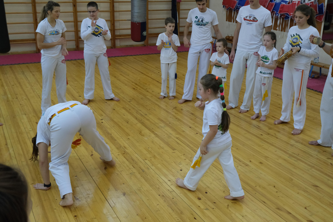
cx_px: 166
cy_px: 111
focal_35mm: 41
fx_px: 379
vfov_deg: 32.6
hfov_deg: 47.4
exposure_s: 1/320
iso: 3200
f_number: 4.4
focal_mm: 27.1
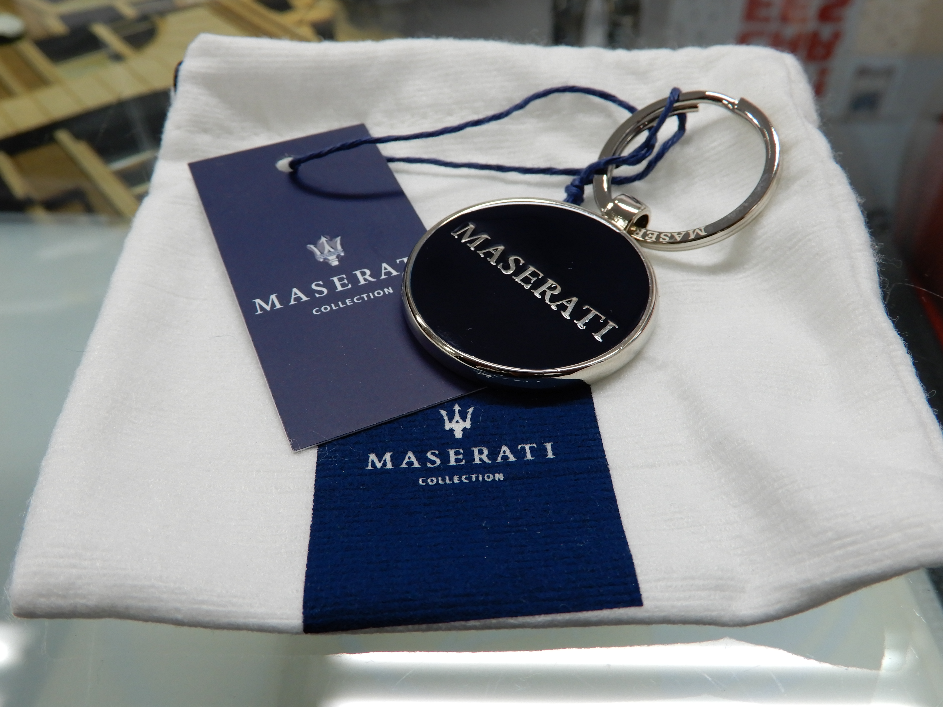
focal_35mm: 35
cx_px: 472
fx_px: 953
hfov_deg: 52.6
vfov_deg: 40.7
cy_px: 354
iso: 160
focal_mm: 6.2
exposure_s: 1/30
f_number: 4
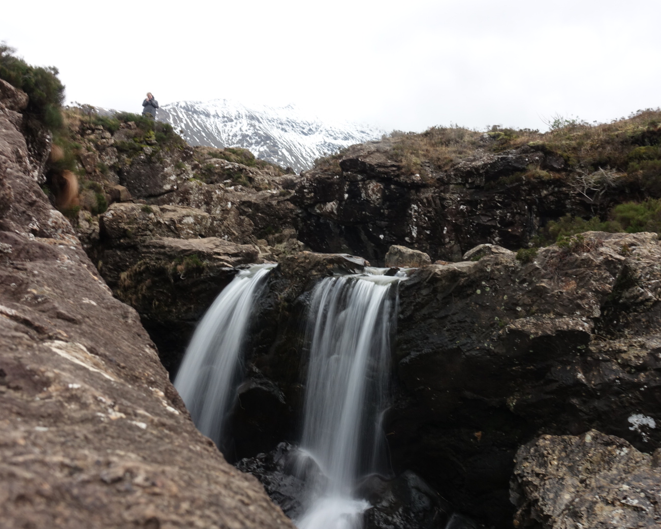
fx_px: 548
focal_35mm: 28
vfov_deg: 51.5
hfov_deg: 62.1
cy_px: 258
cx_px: 358
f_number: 9
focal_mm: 8.8
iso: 125
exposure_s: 1/2.5
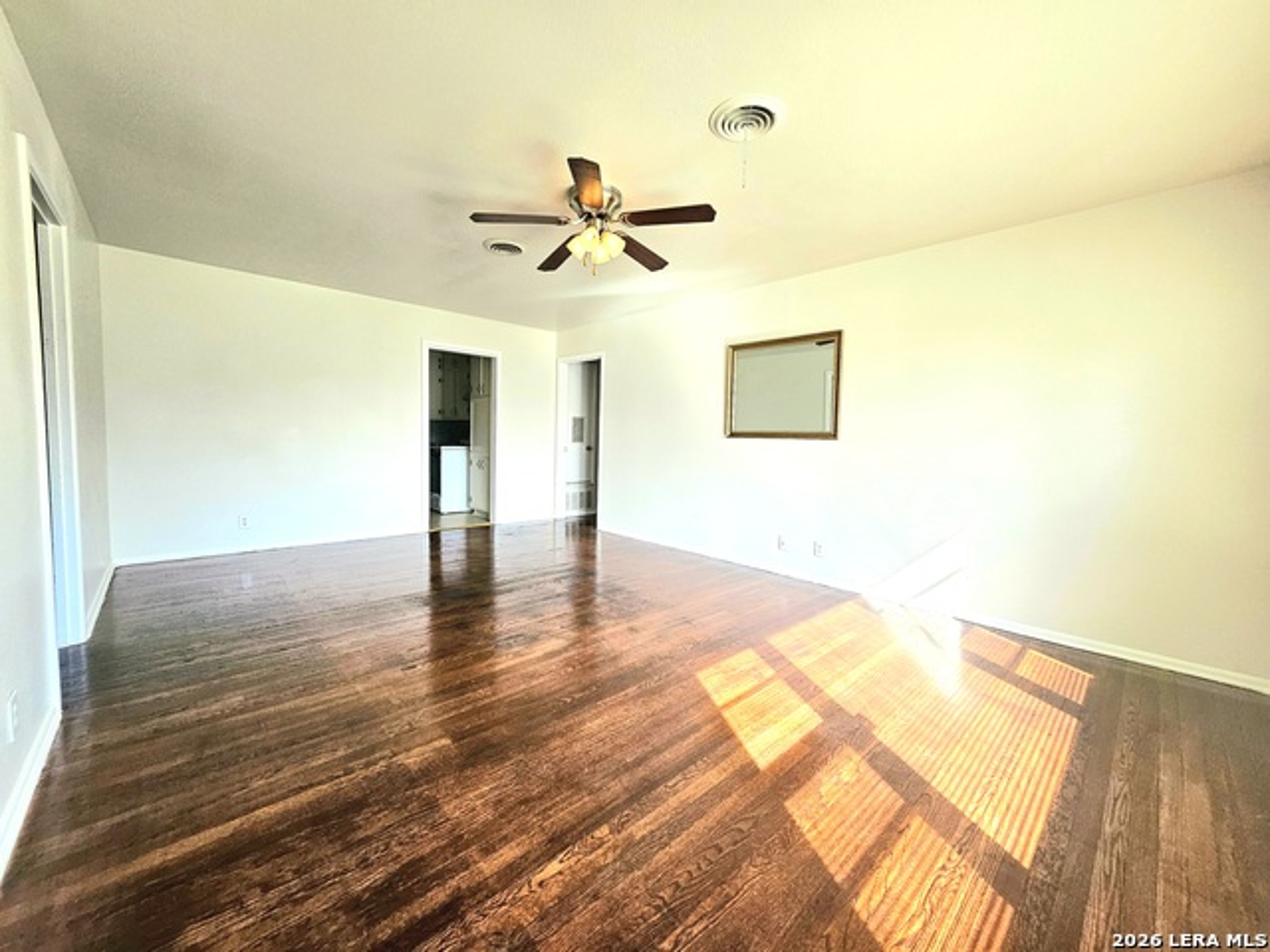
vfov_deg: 89.9
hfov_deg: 106.2
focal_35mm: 13
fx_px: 477
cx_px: 635
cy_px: 476
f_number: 2.2
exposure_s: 1/120
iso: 50
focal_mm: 1.7
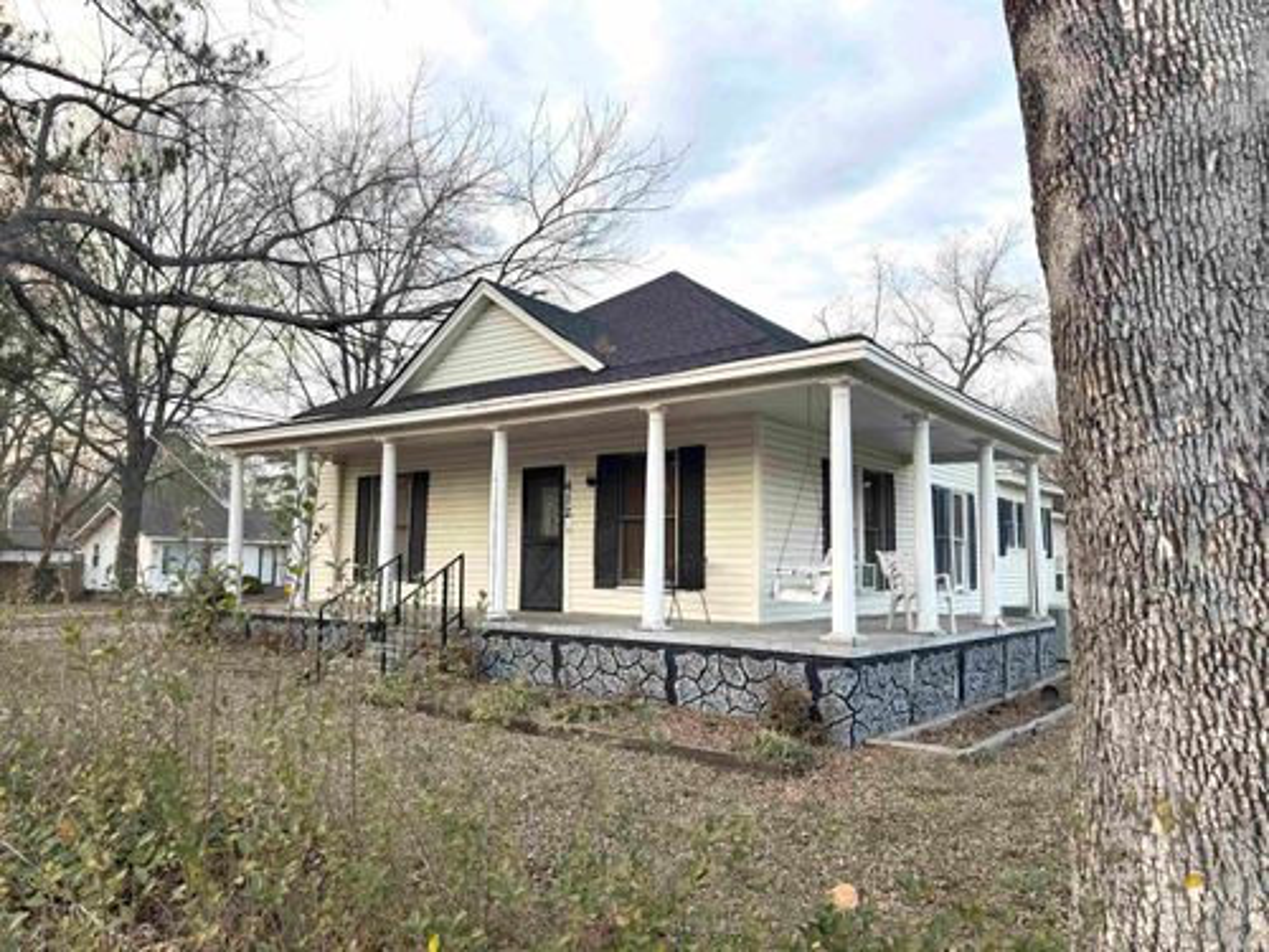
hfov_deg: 71.6
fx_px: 880
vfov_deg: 56.8
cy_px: 476
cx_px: 634
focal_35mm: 24
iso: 80
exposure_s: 1/474
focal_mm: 6.76
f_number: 1.78
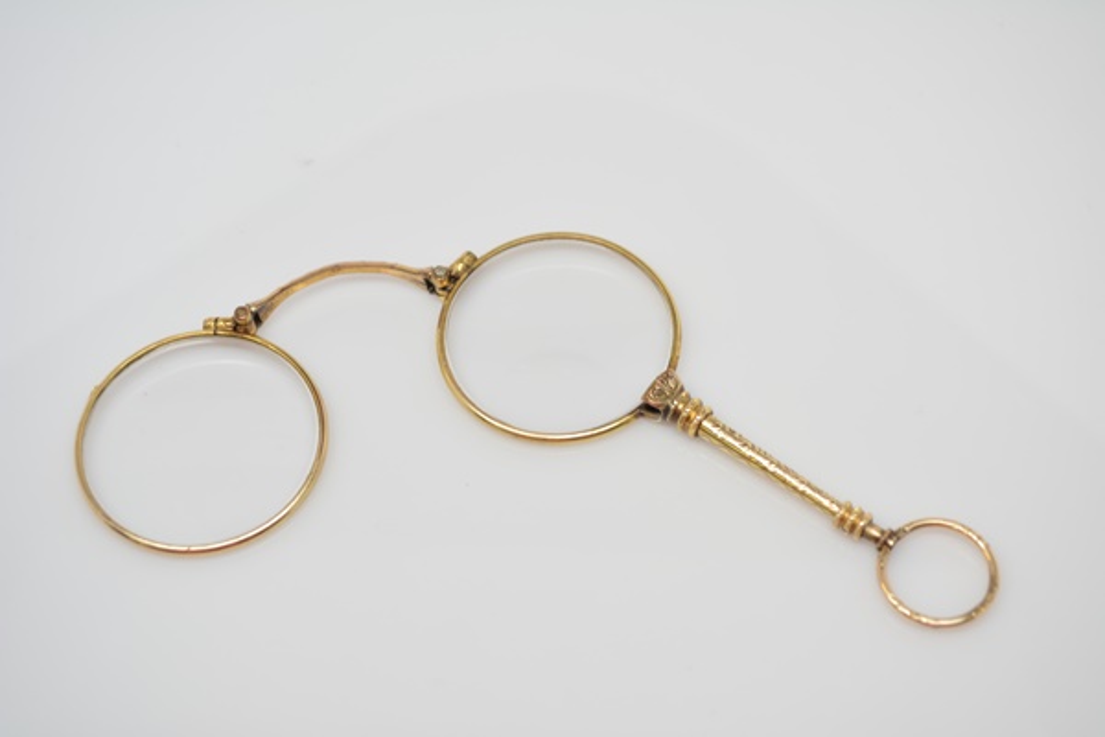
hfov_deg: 36.9
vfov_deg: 25.1
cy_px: 368
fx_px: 1657
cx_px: 552
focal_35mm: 54
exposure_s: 1/15
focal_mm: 36
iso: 200
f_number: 5.6
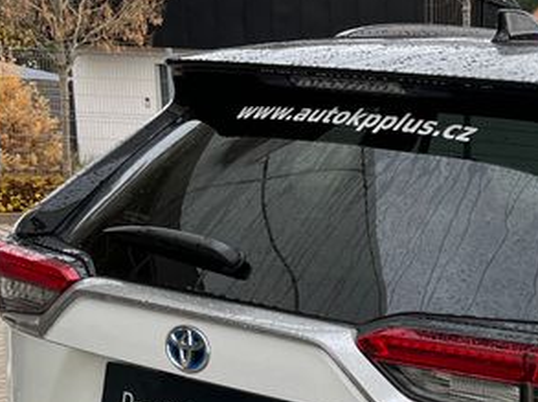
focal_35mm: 91
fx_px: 1413
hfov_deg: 20.2
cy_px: 486
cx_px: 652
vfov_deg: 15.6
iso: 40
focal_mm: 5.1
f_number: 1.6
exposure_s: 1/122
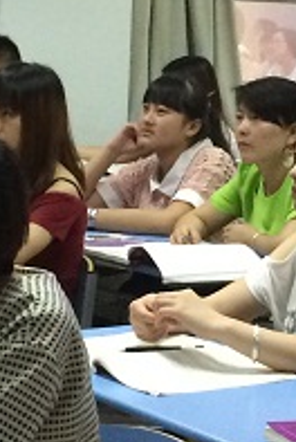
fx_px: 1942
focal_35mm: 158
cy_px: 224
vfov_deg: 13.0
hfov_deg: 8.7
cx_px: 278
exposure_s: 1/33
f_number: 2.2
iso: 320
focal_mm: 4.12
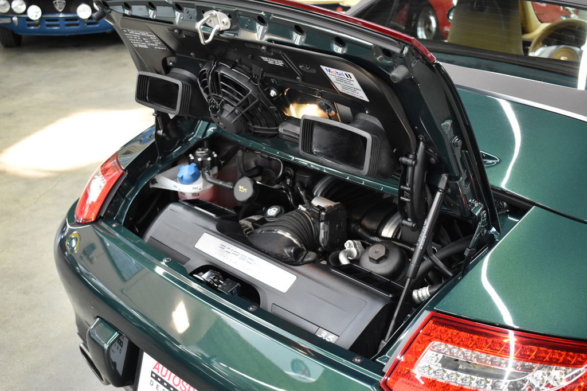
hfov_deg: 46.4
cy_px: 196
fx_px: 685
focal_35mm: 42
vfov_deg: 31.9
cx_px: 294
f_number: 4.2
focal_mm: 28
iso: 2200
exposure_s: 1/50
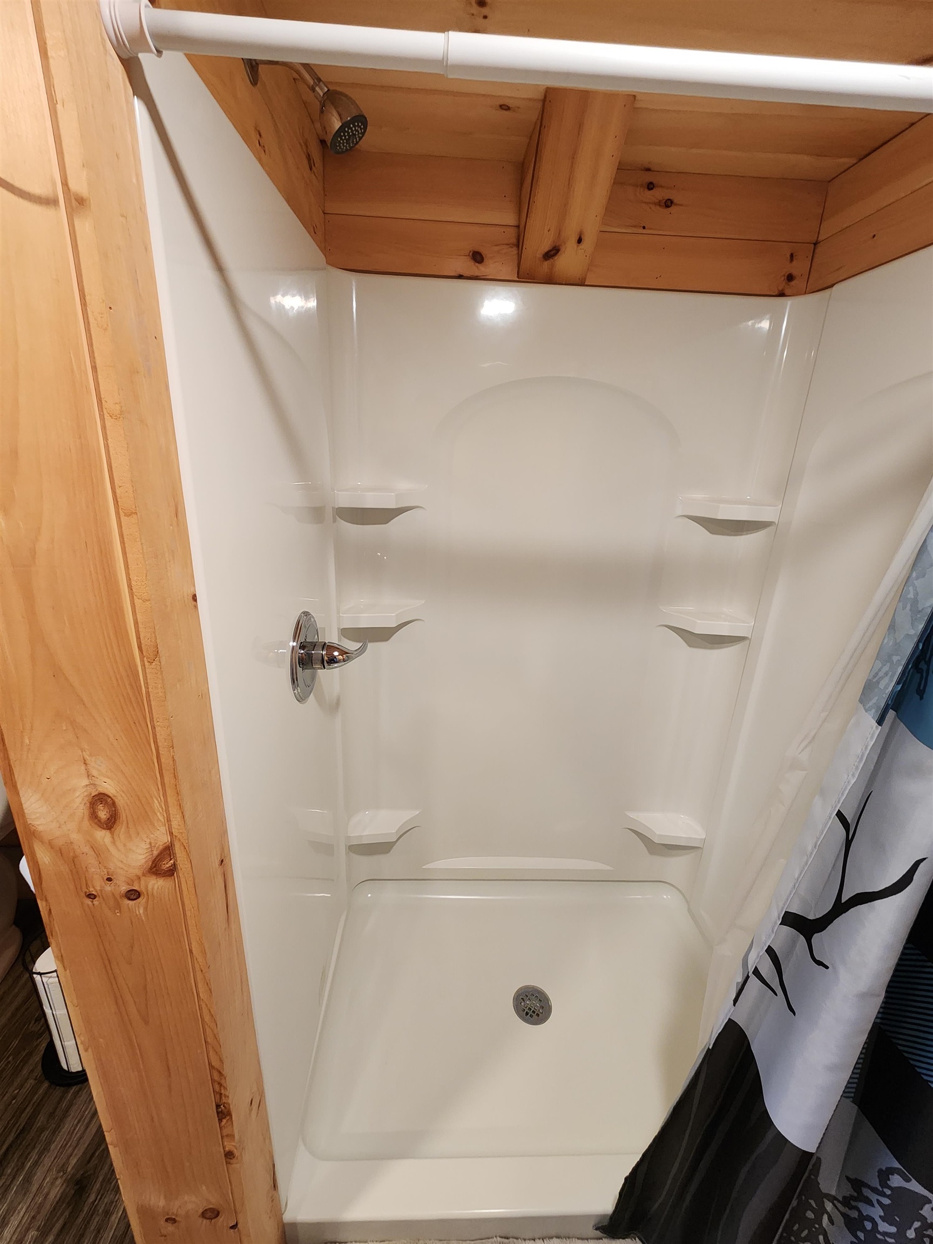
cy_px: 622
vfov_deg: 106.2
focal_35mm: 13
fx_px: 467
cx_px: 466
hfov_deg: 89.9
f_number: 2.2
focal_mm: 2.2
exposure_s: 1/60
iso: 320
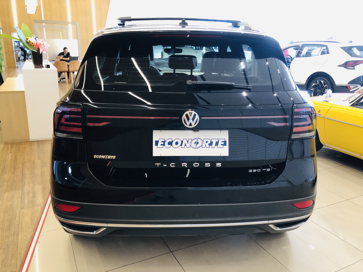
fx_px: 294
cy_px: 136
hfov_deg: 63.4
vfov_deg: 49.7
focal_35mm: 28
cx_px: 182
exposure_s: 1/15
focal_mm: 3.99
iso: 40
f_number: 1.8
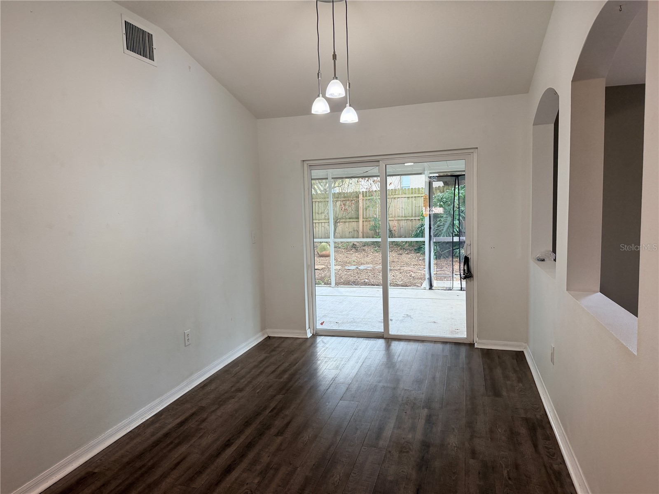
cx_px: 330
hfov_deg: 71.6
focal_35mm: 24
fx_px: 457
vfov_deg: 56.8
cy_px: 247
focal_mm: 6.76
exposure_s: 1/176
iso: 200
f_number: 1.78
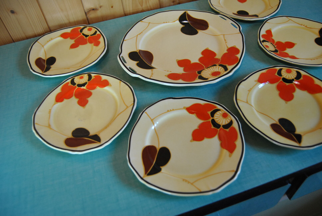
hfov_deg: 64.5
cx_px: 161
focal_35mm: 28
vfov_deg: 45.8
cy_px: 108
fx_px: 255
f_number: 3.5
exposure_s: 1/30
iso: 450
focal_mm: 19
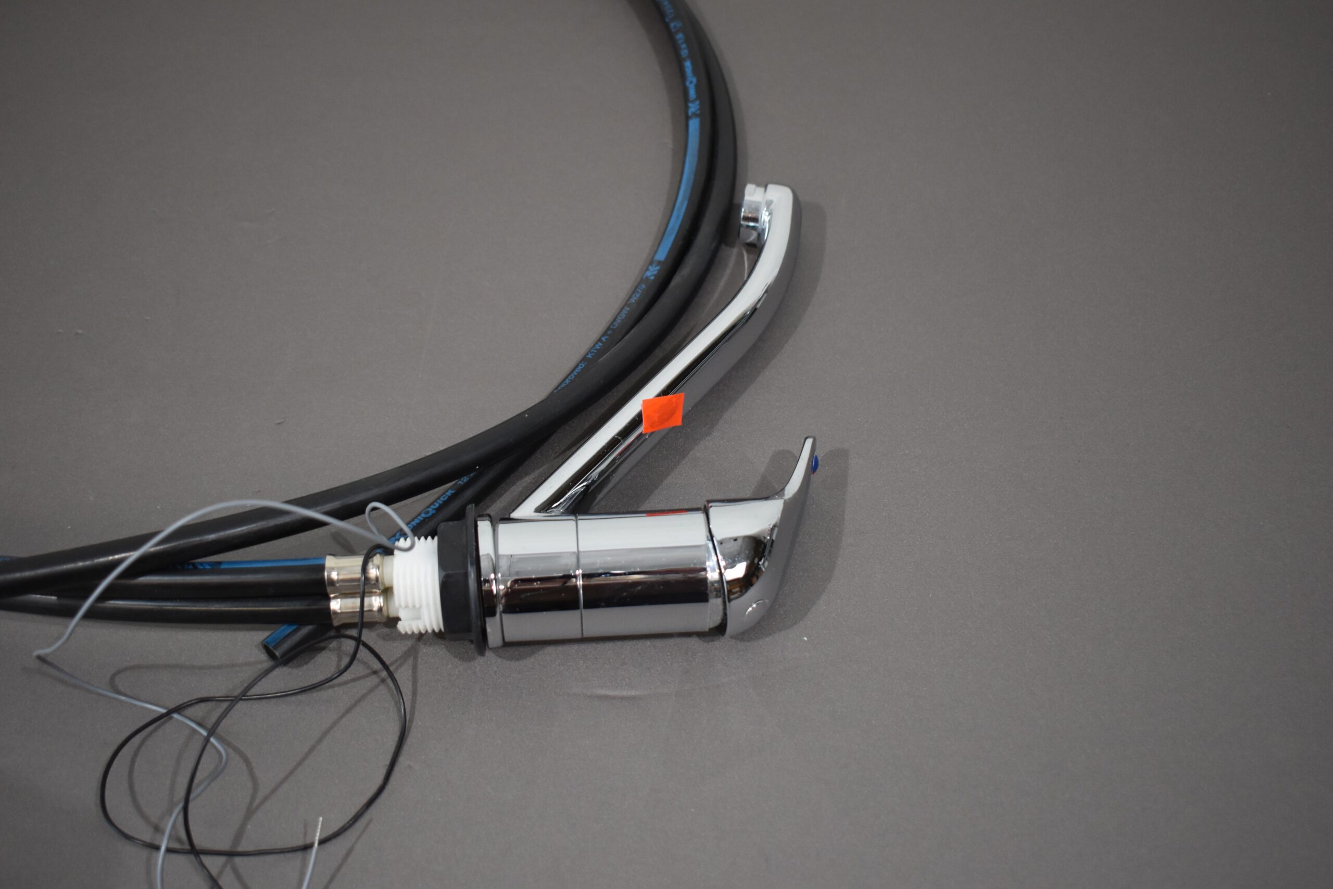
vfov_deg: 31.9
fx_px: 1555
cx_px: 666
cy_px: 444
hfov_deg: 46.4
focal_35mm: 42
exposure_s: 1/160
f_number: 4.2
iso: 800
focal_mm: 28
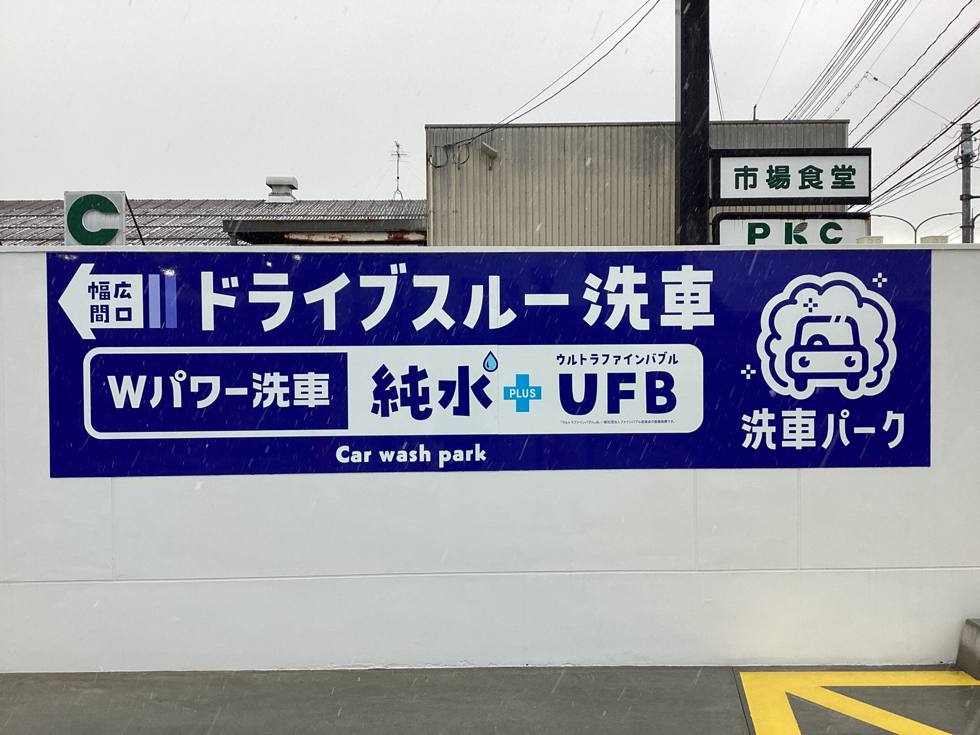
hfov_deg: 58.4
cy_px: 368
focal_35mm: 31
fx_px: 878
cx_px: 490
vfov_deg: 45.4
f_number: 2.4
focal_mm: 3.3
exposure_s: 1/120
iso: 32
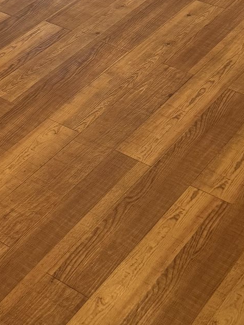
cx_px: -102
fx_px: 827
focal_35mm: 88
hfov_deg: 15.7
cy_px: -163
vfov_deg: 19.4
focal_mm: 6.76
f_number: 1.78
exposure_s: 1/60
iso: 125
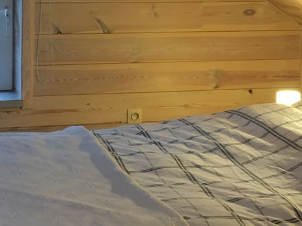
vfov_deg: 14.8
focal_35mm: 100
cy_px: 67
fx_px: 872
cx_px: 94
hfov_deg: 19.6
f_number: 2.2
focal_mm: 4.15
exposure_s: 1/33
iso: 125
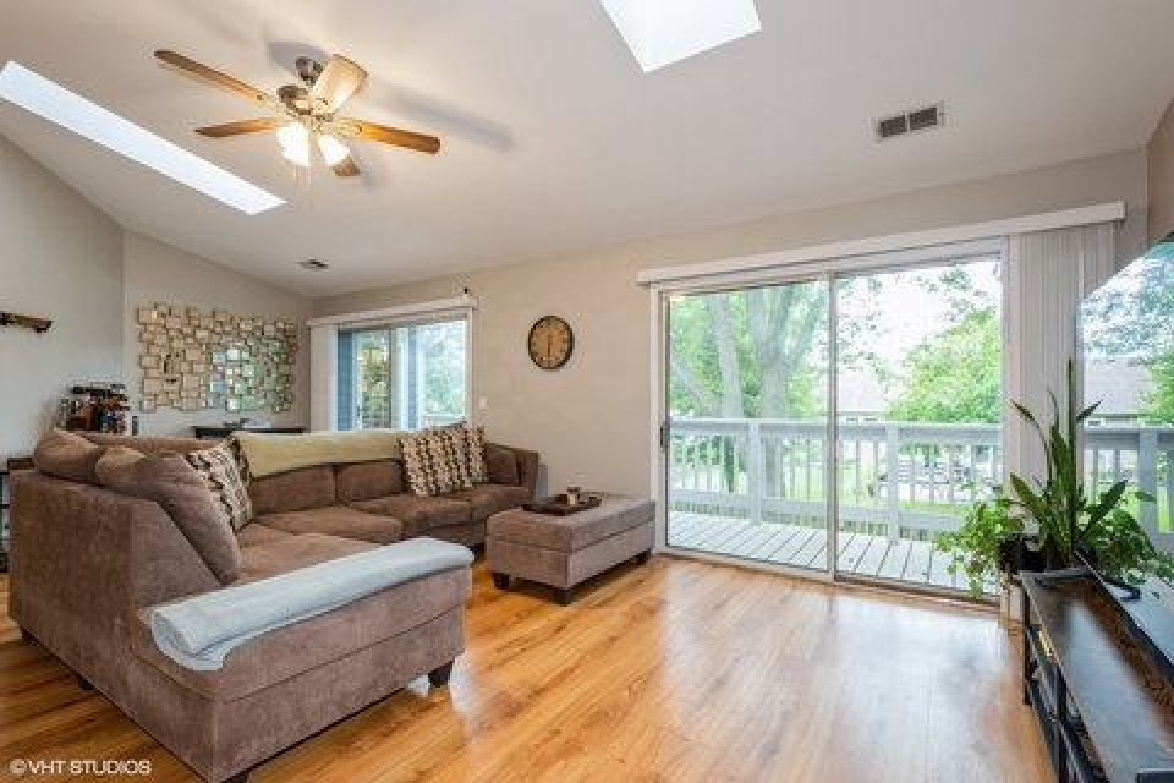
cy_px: 392
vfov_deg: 70.4
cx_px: 587
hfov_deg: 93.3
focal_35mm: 17
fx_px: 554
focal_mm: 17
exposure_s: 1/6
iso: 400
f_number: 8
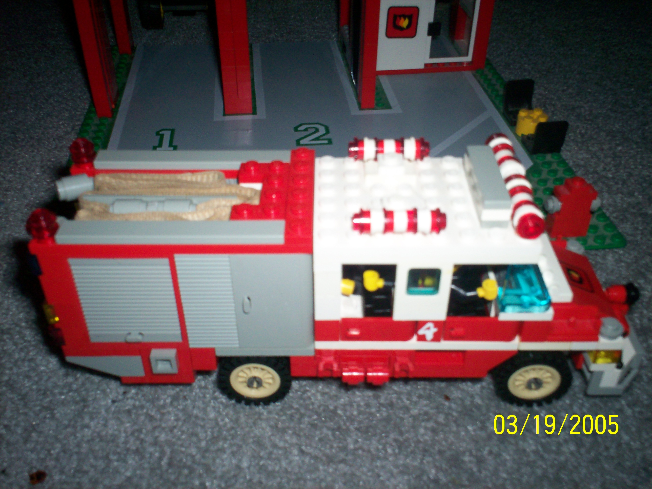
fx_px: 678
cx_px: 326
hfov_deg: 51.4
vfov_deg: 39.7
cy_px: 244
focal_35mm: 36
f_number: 4.5
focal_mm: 6
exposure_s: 1/60
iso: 140
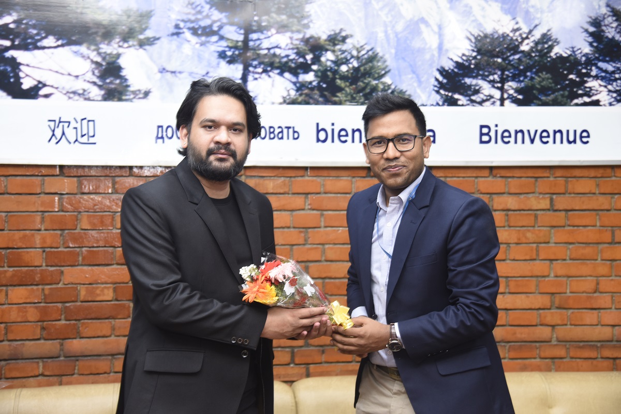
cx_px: 310
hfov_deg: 36.2
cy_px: 207
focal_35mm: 55
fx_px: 949
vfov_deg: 24.6
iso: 1000
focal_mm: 55
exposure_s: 1/80
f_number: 4
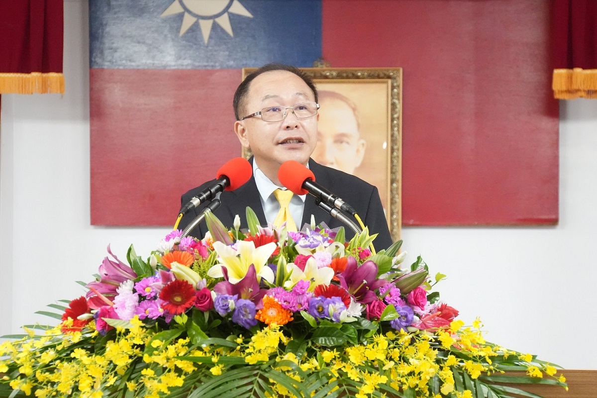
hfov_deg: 14.3
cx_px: 298
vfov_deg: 9.5
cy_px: 199
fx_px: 2388
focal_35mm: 144
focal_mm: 96
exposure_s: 1/160
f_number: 6.3
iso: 10000
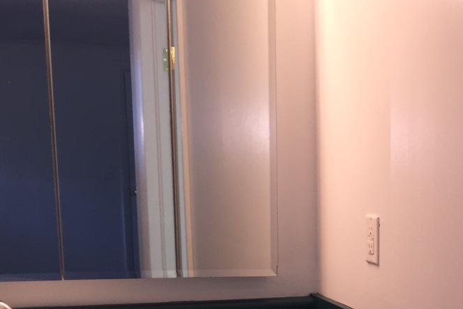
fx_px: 951
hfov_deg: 25.1
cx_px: 530
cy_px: 395
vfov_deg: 17.3
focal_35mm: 74
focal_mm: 4.15
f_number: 2.2
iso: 32
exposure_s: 1/30
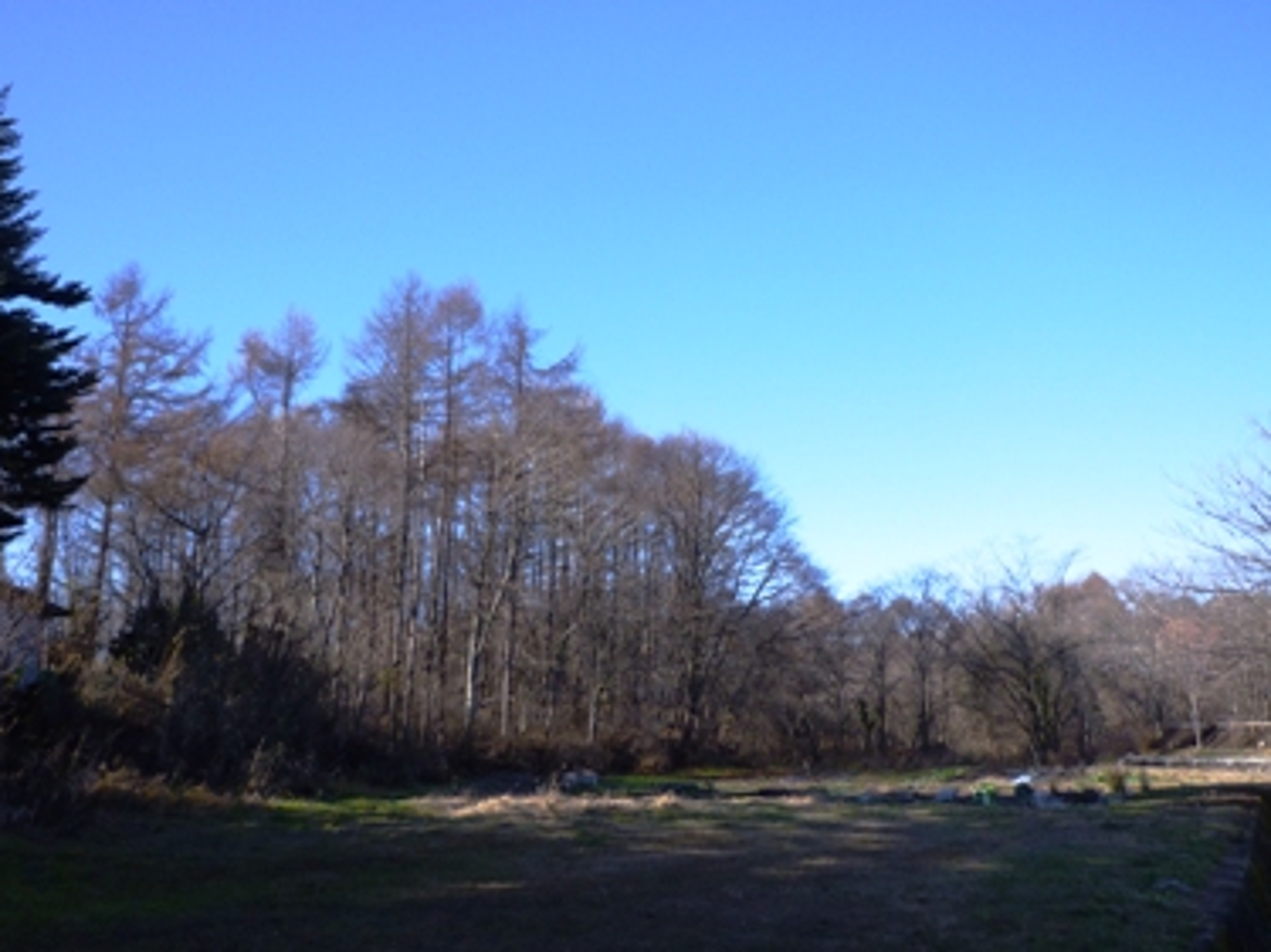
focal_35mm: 32
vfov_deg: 44.1
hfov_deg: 56.8
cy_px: 451
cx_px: 681
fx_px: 1175
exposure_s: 1/500
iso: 80
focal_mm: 4.4
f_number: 2.8
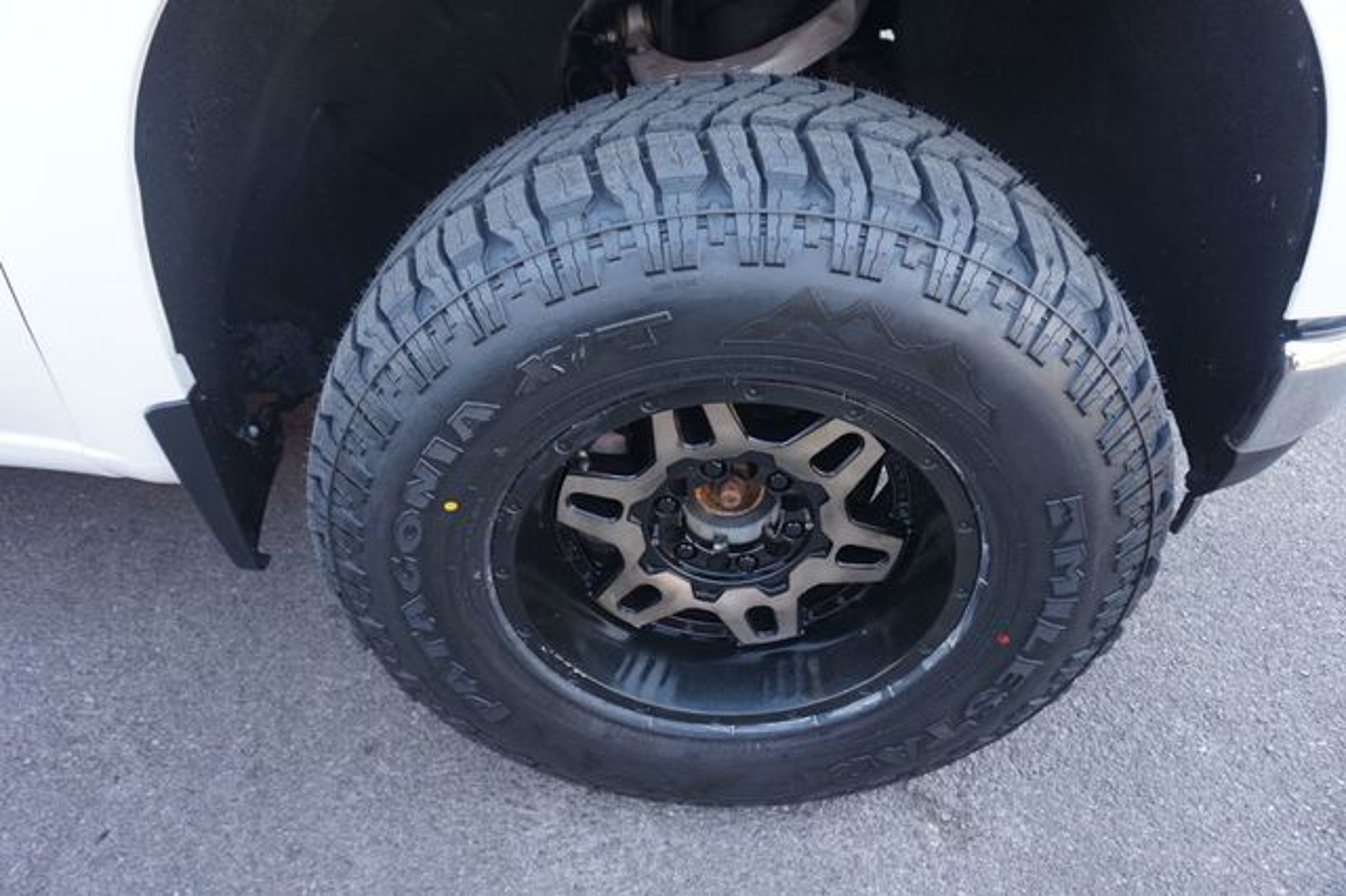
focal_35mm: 24
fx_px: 897
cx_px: 673
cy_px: 448
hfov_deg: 73.8
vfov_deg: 53.1
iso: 400
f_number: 4
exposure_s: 1/60
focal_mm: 16
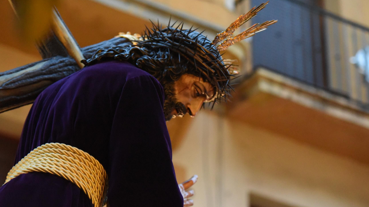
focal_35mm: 137
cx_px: 184
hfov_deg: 15.7
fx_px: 1340
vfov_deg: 8.9
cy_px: 104
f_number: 3.5
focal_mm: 130
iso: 12800
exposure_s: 1/160
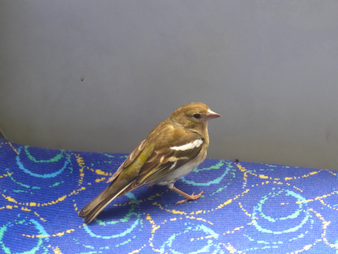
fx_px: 2168
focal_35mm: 222
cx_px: 169
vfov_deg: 6.7
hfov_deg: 8.9
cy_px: 127
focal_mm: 42.8
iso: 800
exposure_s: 1/10
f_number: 5.9
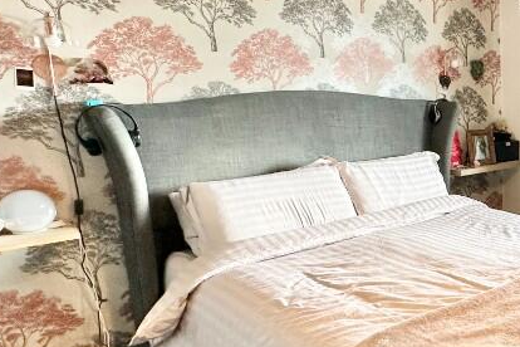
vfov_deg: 36.9
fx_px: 520
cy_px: 177
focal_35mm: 36
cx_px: 525
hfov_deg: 44.7
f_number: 2.2
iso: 200
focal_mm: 2.22
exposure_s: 1/99
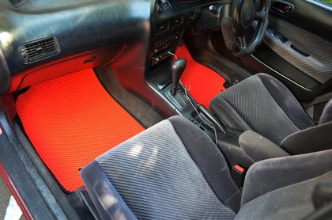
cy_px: 110
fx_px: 248
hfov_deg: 67.5
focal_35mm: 27
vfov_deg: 47.7
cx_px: 166
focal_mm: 18
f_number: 3.5
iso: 800
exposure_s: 1/50
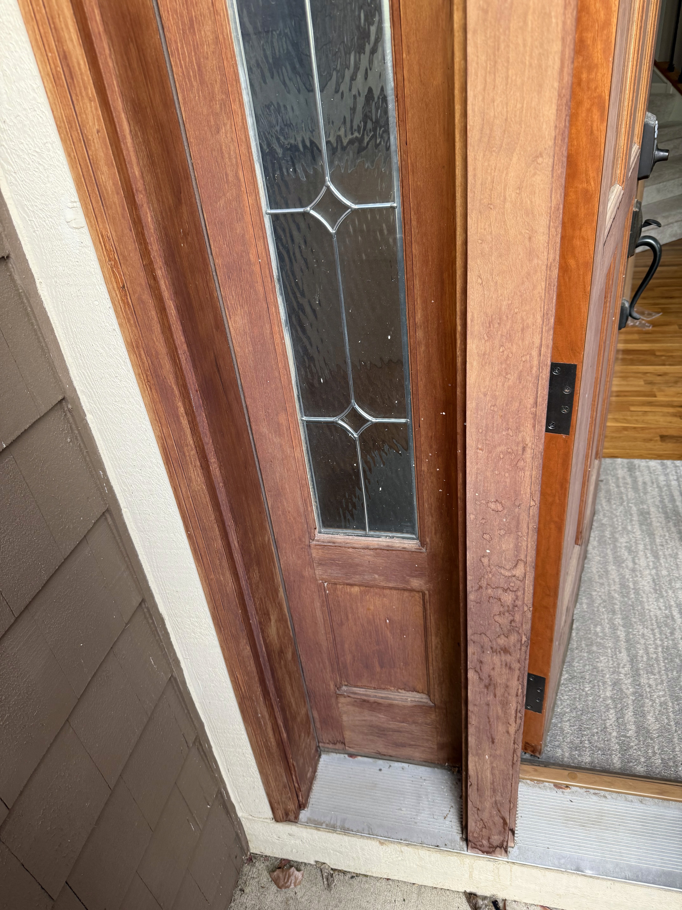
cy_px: 455
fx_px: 630
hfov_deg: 56.8
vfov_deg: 71.6
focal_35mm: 24
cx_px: 341
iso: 125
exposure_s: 1/121
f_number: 1.78
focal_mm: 6.76
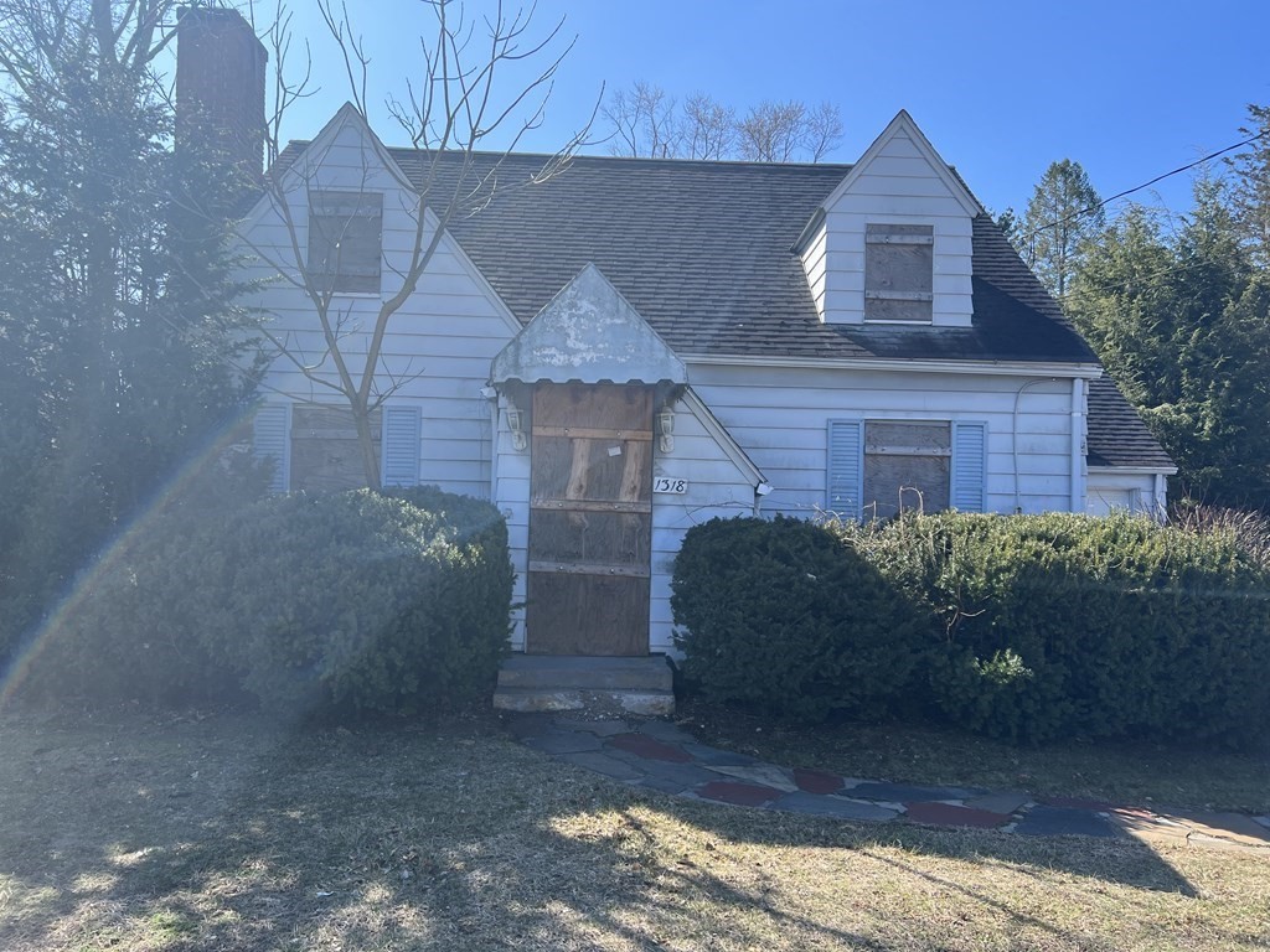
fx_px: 954
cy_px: 476
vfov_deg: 53.1
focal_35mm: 26
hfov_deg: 67.3
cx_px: 635
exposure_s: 1/1621
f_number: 1.5
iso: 50
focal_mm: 5.7
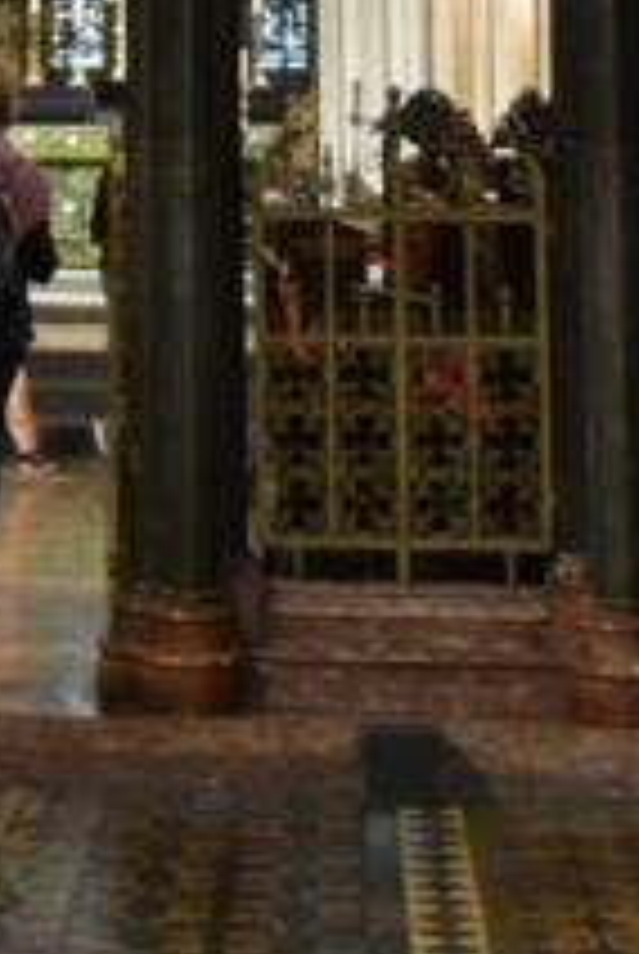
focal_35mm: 122
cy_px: -486
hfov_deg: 11.0
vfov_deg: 15.4
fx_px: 3237
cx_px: -180
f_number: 3.8
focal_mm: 24
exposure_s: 1/40
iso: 3200
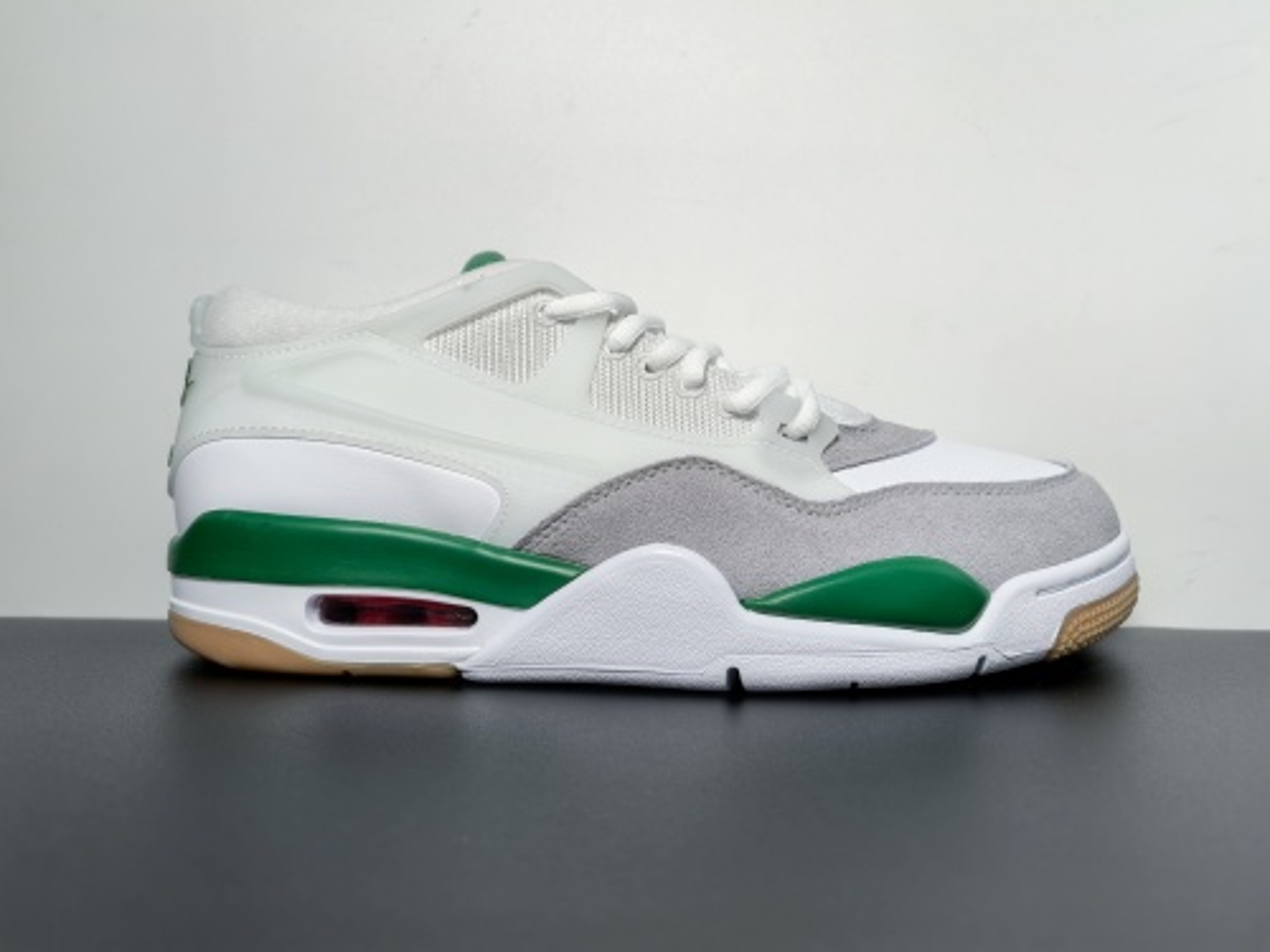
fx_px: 991
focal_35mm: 27
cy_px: 476
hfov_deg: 65.3
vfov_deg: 51.4
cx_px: 635
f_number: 2
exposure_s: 1/493
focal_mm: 6.98
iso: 50
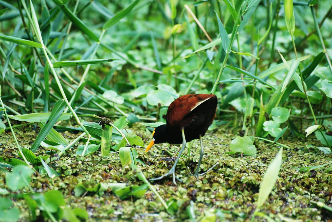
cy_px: 111
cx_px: 166
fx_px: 3324
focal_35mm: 360
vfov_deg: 3.8
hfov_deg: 5.7
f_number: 5.3
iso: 400
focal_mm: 240
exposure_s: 1/160
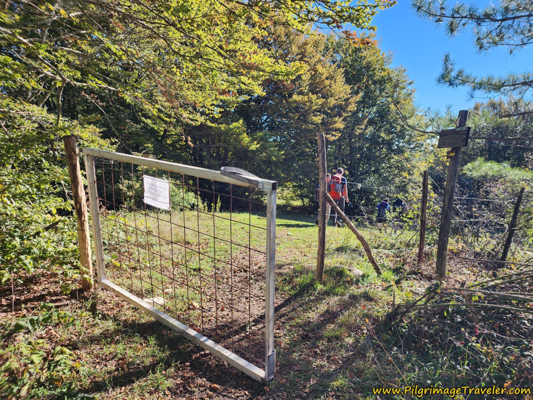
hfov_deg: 73.9
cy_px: 200
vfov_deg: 58.9
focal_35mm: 23
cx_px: 266
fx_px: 354
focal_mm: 6.4
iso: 12
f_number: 1.8
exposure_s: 1/339
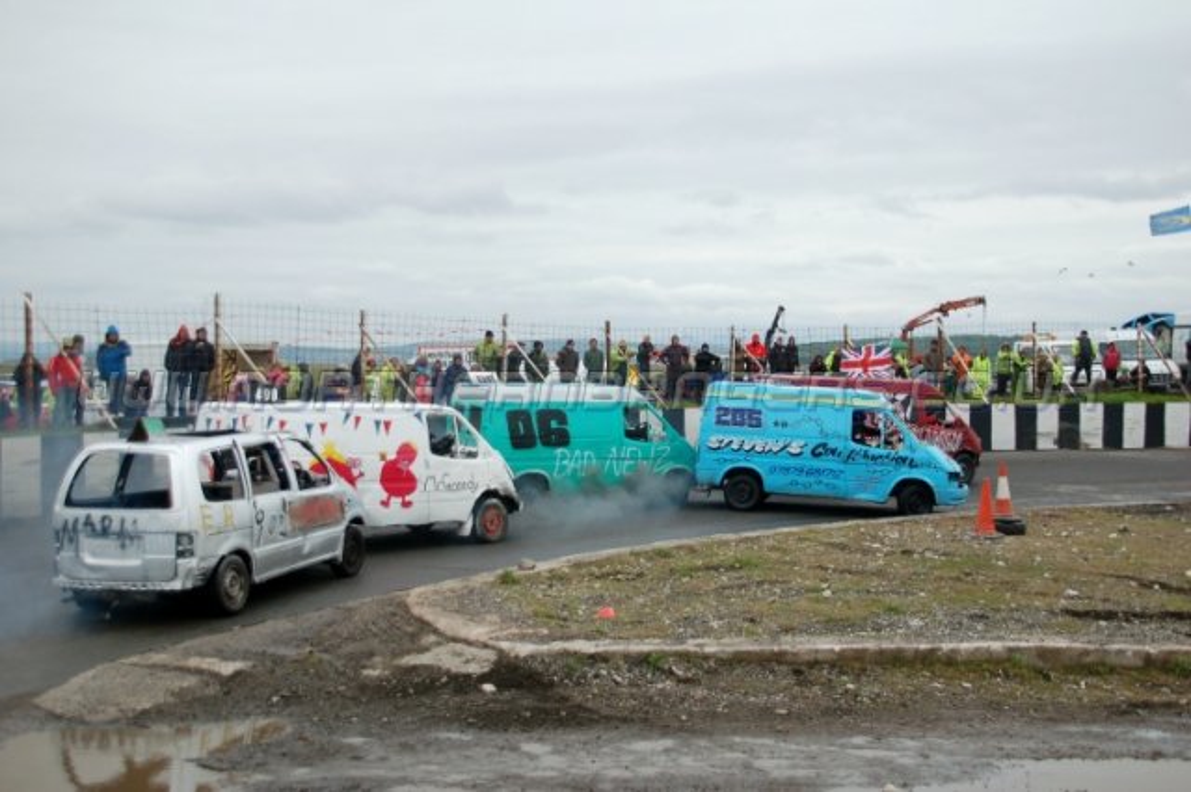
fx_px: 1290
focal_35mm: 39
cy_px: 396
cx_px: 596
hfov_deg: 49.6
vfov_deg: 34.2
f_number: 4.2
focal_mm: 26
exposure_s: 1/1000
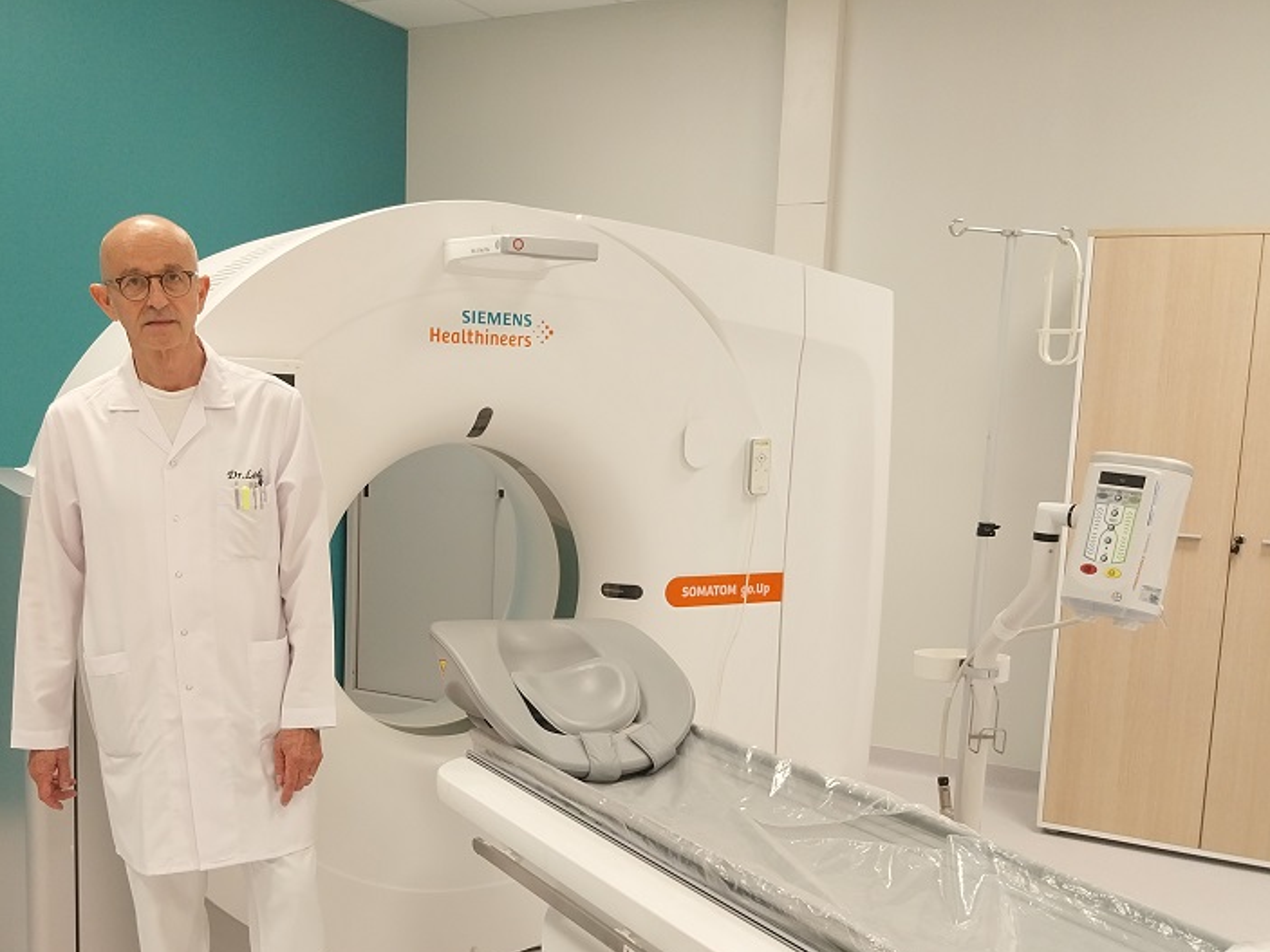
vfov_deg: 38.5
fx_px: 1357
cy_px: 555
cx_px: 513
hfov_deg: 49.9
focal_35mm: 37
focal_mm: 4
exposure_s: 1/50
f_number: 1.8
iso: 80
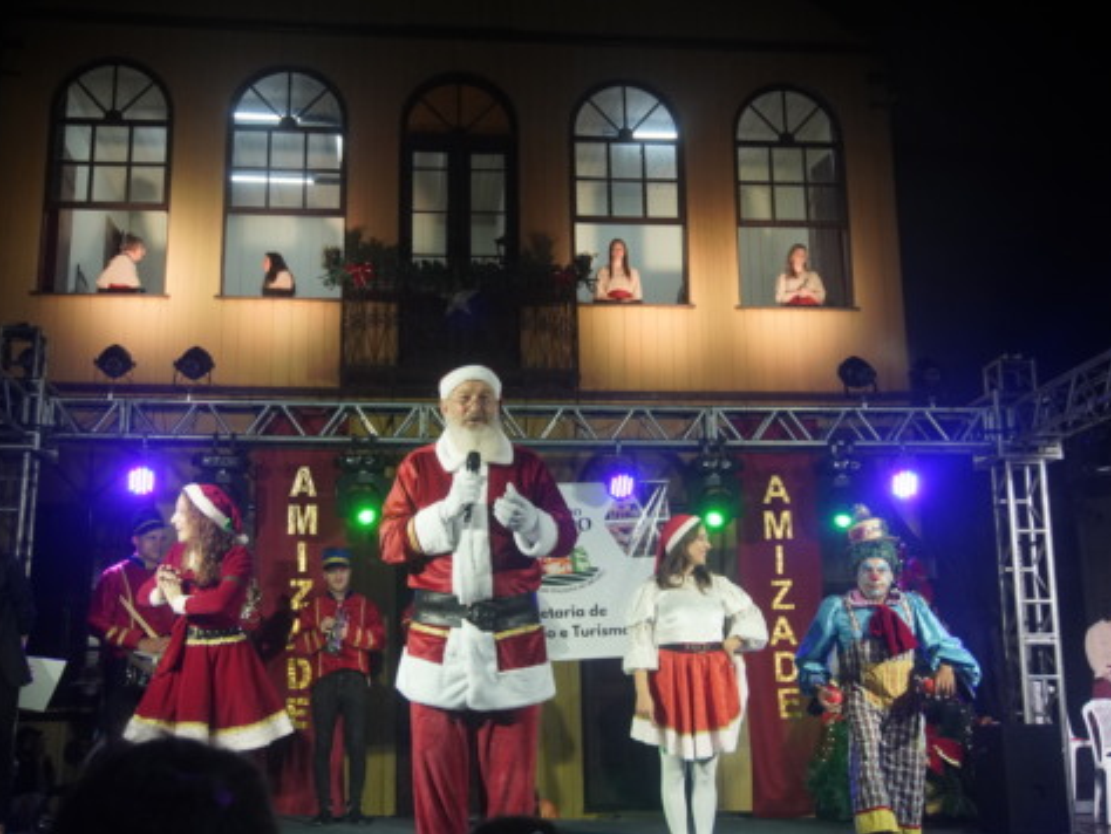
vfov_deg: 36.0
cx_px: 551
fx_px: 1284
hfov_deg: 46.8
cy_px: 421
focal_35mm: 40
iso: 1600
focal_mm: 24
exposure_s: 1/160
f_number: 4.5
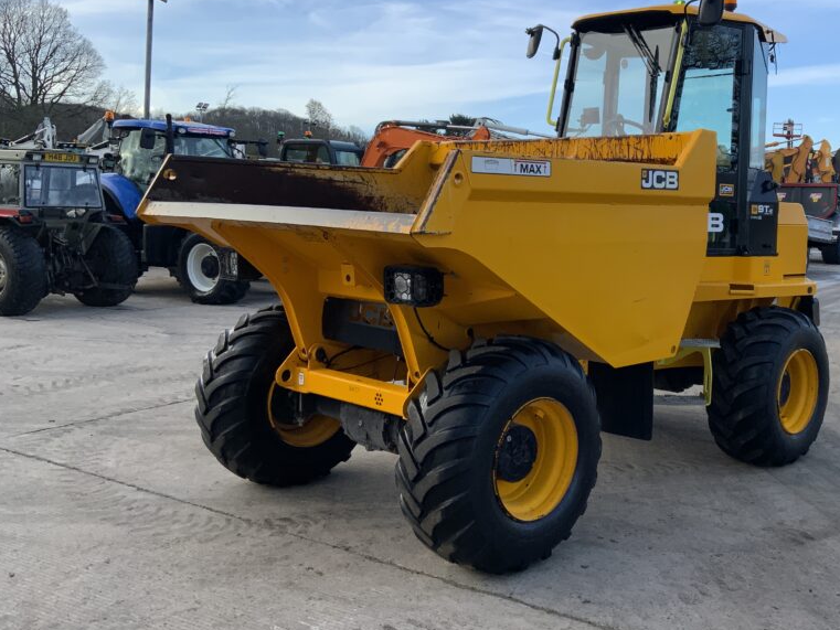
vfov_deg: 36.8
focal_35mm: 39
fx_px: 947
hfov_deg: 47.1
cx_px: 561
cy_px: 273
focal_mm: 3
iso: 16
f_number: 1.8
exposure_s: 1/855
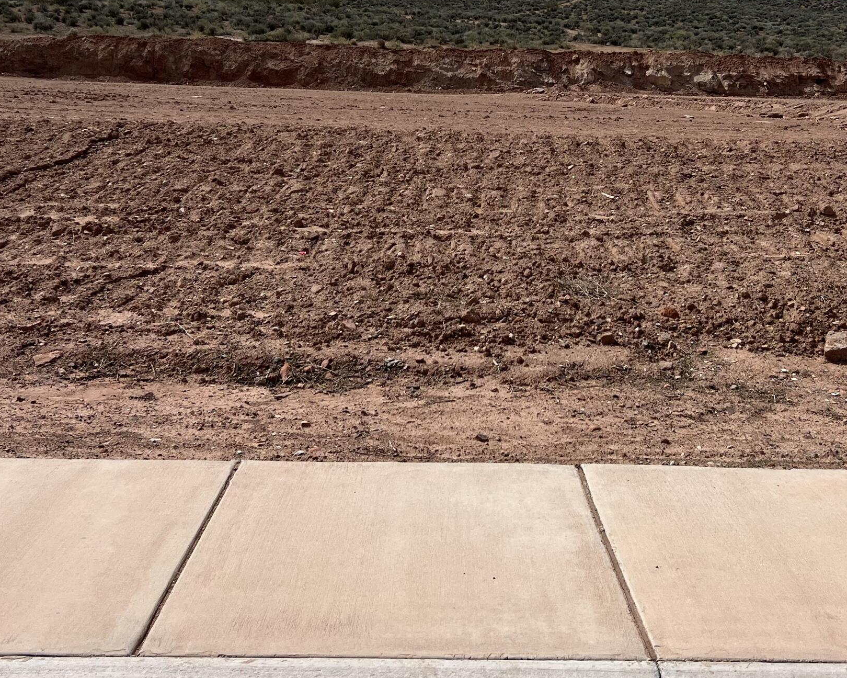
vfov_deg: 31.6
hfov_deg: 39.4
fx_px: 1178
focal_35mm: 47
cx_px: 487
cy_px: 184
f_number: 1.5
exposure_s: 1/8696
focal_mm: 5.7
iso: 50
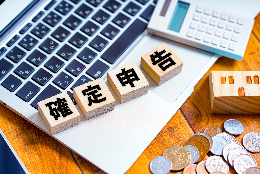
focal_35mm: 100
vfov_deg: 13.7
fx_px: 722
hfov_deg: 20.4
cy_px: 87
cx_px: 130
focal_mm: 100
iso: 100
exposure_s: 1/160
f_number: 2.8
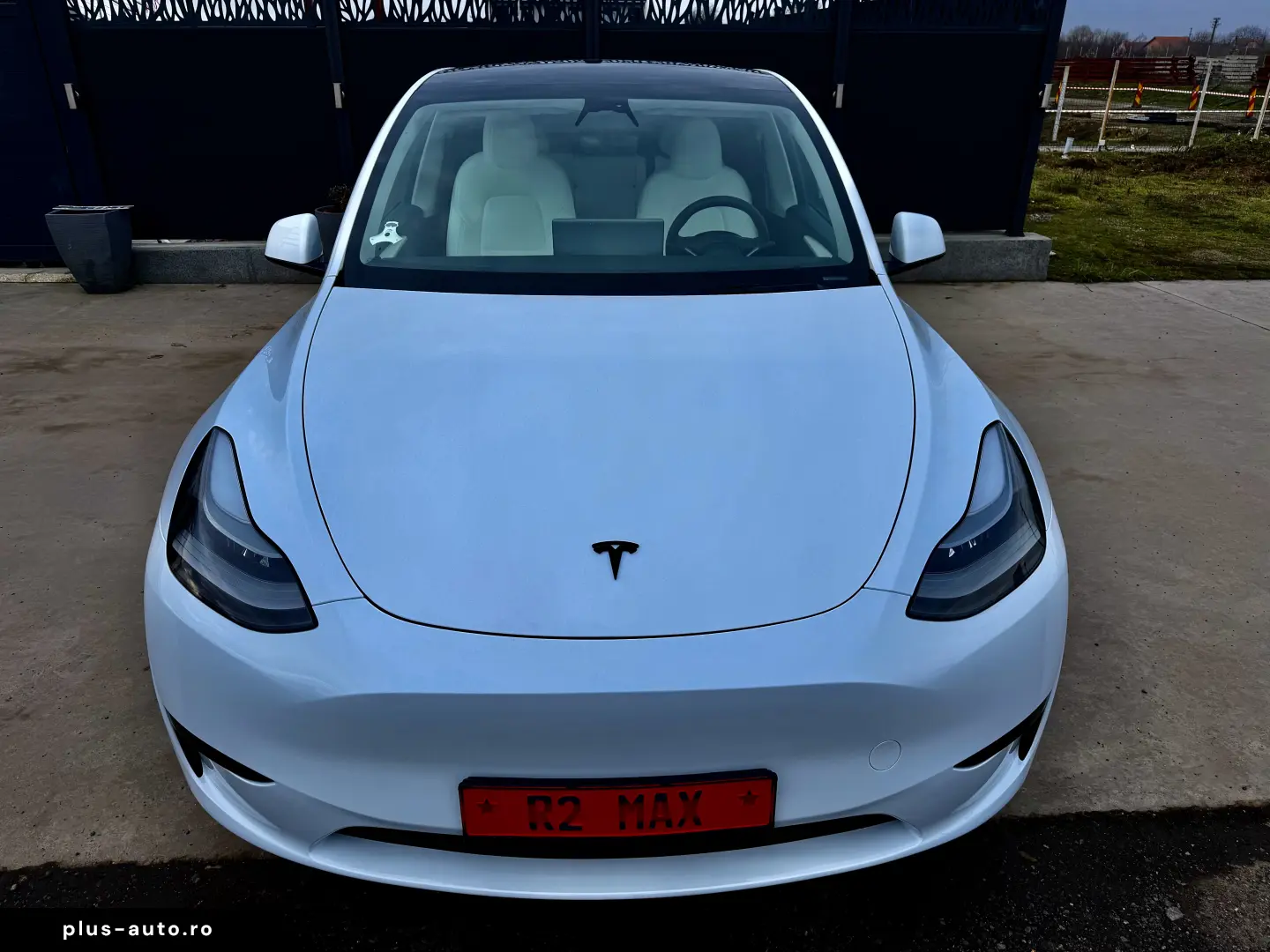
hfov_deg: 71.6
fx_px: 881
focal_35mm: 24
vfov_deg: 56.8
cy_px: 476
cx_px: 635
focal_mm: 6.76
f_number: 1.78
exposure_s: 1/1689
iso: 80
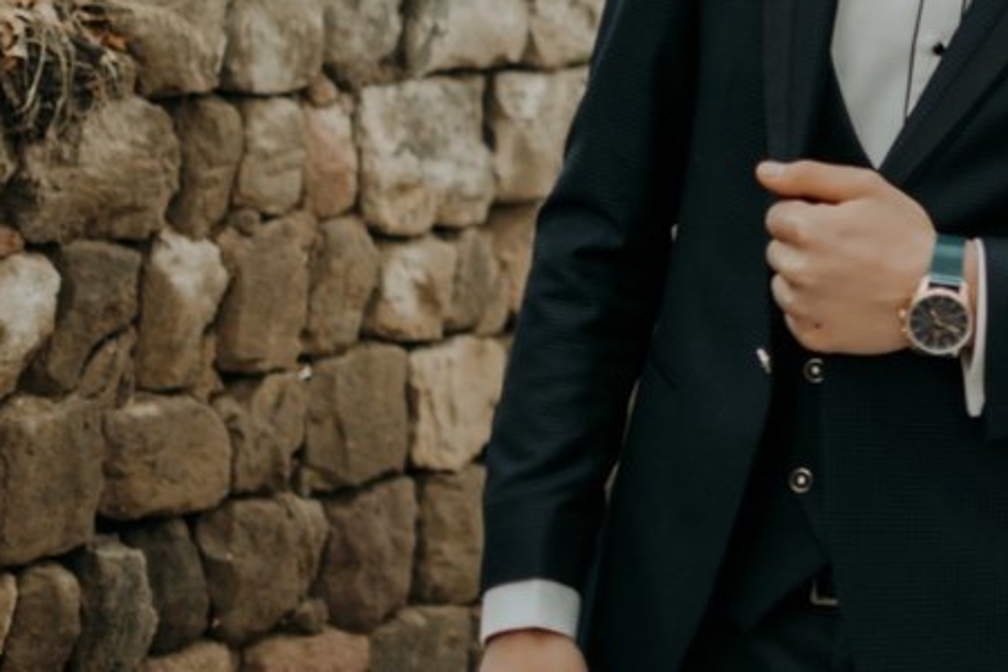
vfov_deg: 10.1
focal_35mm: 134
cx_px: 1263
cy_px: 27
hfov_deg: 14.7
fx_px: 3760
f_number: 2
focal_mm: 35
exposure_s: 1/80
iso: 200
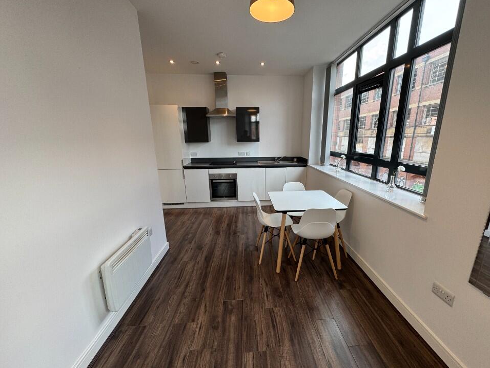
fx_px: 212
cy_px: 192
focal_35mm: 15
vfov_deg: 81.7
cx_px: 262
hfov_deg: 98.0
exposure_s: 1/100
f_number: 2.2
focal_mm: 2.22
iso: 64
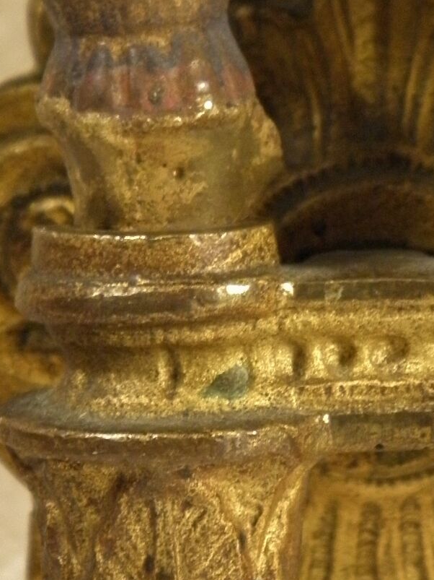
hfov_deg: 5.8
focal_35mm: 255
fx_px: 4264
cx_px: 358
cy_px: 242
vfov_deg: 7.8
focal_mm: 14.3
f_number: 4.4
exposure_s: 1/50
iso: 200
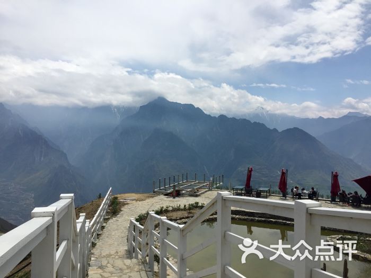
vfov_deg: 48.2
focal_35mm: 29
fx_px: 311
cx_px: 186
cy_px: 139
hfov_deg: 61.7
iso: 32
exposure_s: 1/4405
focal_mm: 4.15
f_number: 2.2
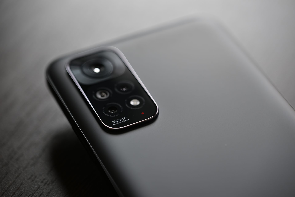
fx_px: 983
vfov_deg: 11.4
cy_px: 98
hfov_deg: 17.1
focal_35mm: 120
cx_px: 148
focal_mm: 120
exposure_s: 1/125
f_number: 4
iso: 64
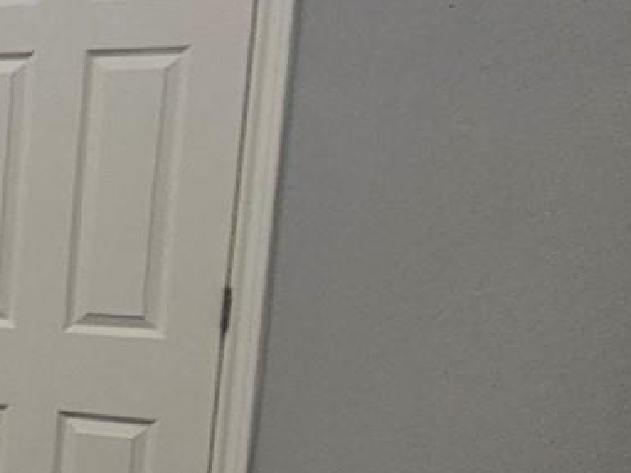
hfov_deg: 18.2
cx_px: -641
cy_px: 387
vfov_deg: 20.4
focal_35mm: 71
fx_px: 1294
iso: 64
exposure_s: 1/60
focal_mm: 2.2
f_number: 2.2
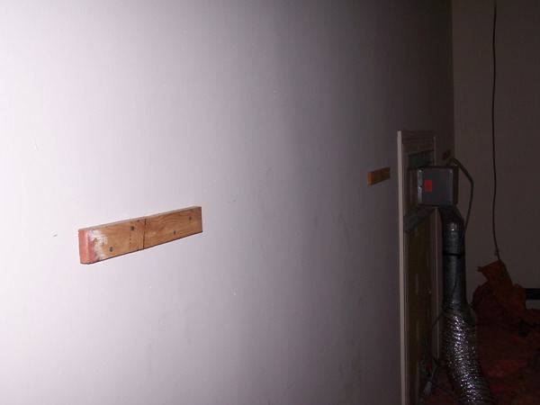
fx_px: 796
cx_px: 270
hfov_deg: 37.5
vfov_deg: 28.6
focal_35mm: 51
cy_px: 202
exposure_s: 1/60
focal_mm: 8.5
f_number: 3.2
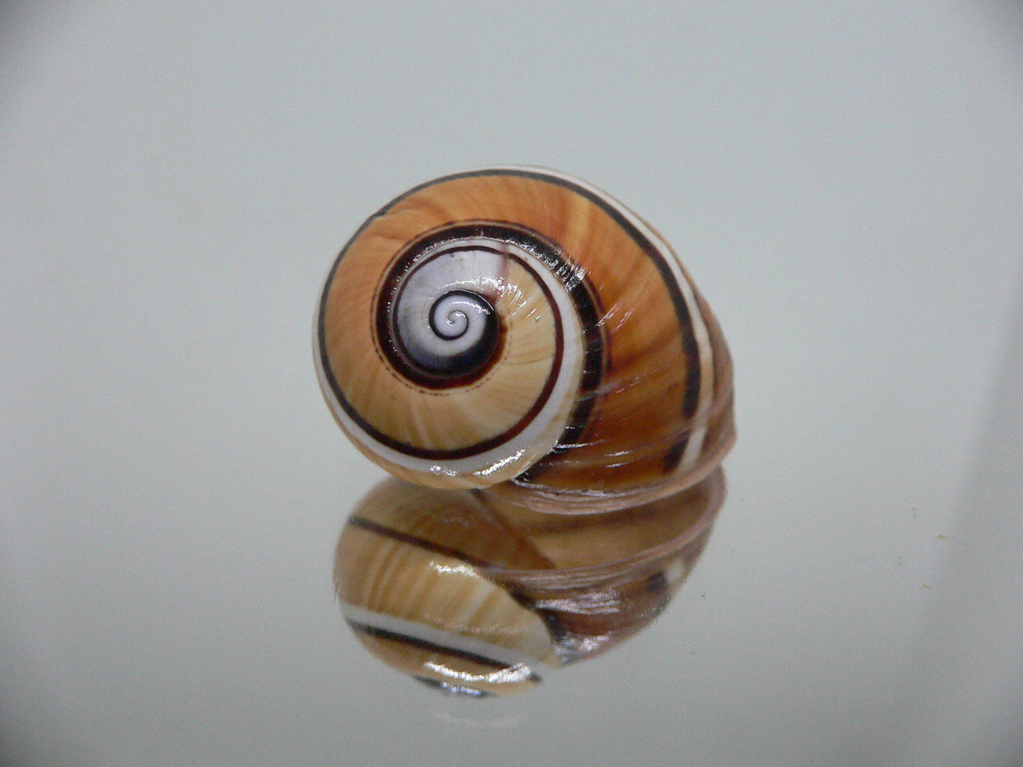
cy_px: 384
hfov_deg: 52.6
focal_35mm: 35
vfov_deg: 40.7
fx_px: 1034
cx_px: 512
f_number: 2.8
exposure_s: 1/50
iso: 200
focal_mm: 4.6
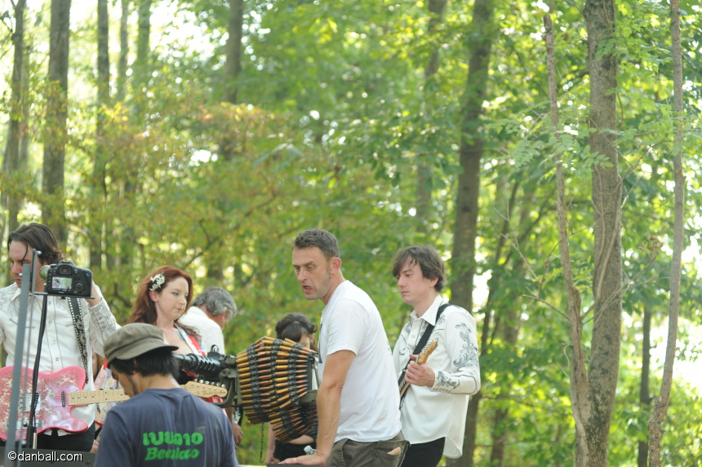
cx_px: 351
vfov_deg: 17.0
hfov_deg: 25.4
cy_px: 234
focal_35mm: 80
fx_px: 1559
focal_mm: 80
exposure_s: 1/80
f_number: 3.5
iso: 200
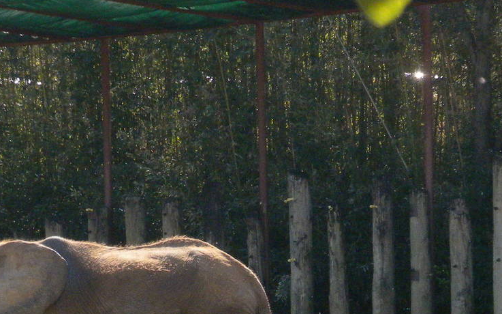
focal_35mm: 274
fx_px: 3747
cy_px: 388
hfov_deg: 7.7
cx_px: 123
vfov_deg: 4.8
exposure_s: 1/522
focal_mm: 21
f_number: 5.1
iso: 367
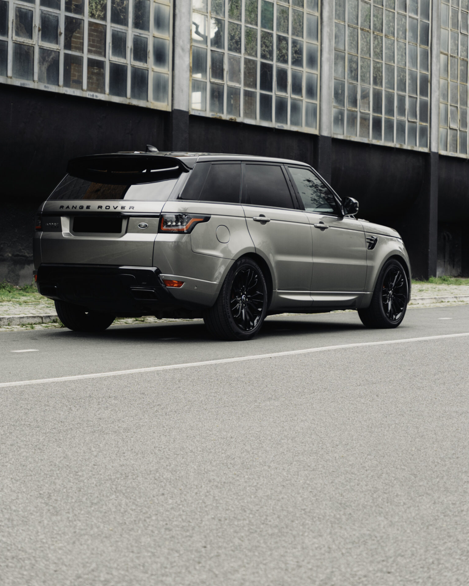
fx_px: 1336
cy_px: 216
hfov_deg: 19.9
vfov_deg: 24.7
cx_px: 218
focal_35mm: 77
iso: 125
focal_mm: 41.3
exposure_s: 1/160
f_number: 3.2
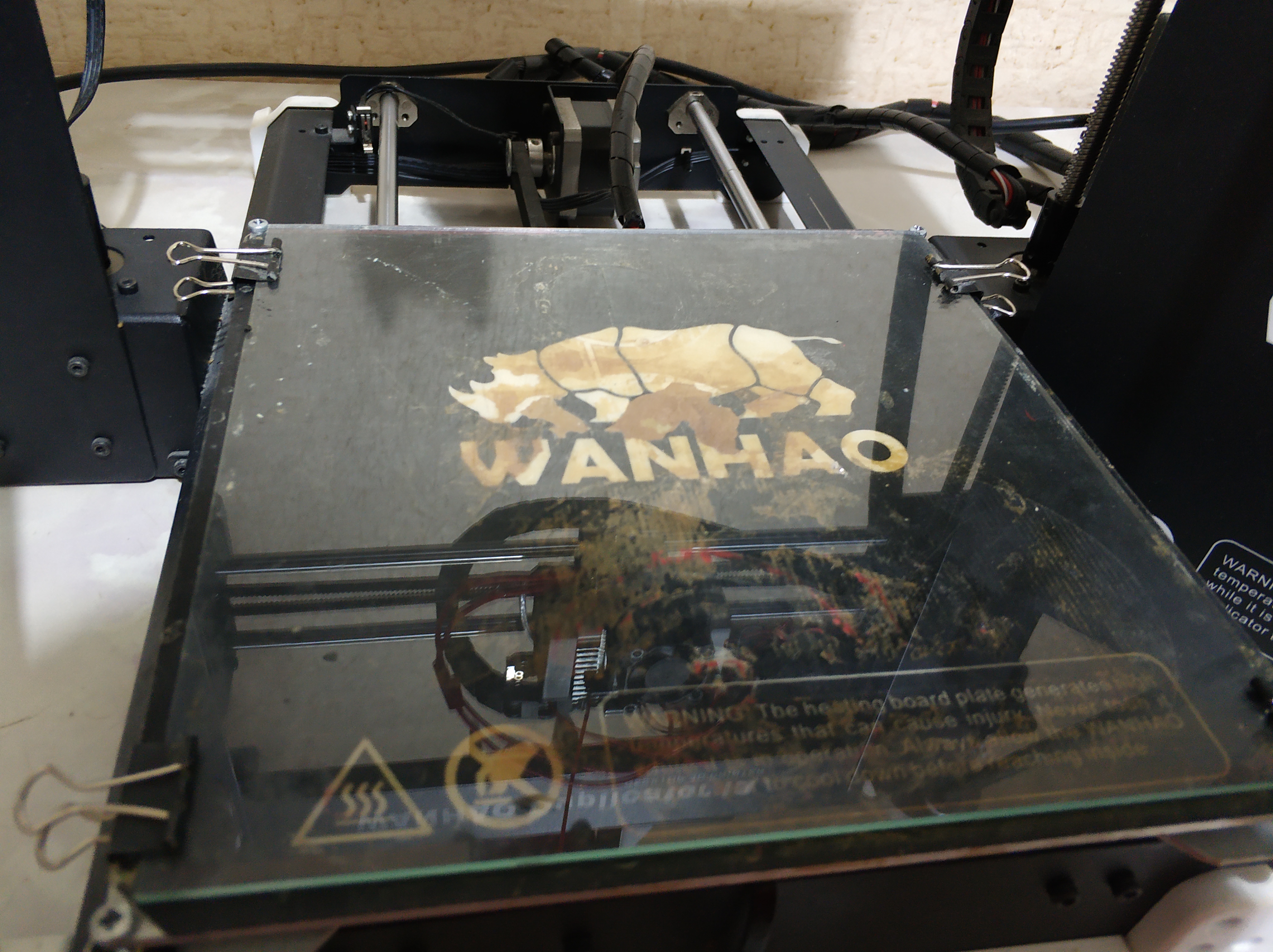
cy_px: 476
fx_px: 992
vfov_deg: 51.3
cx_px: 636
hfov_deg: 65.4
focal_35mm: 27
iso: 889
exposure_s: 1/12
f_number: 1.8
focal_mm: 3.82
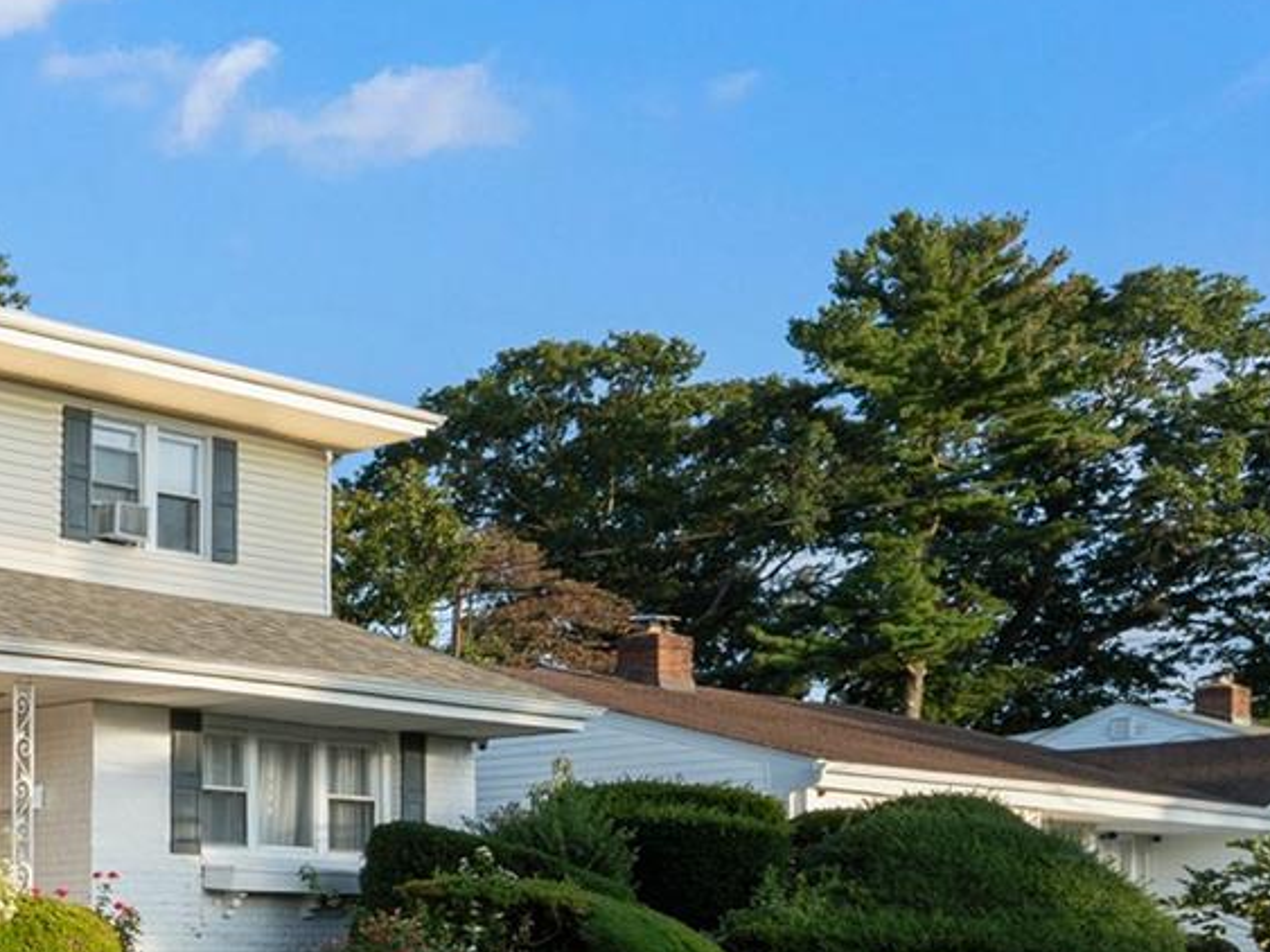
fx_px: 1797
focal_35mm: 49
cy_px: 931
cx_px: -799
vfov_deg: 28.1
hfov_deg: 25.1
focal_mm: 14
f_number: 11
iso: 100
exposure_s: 1/80
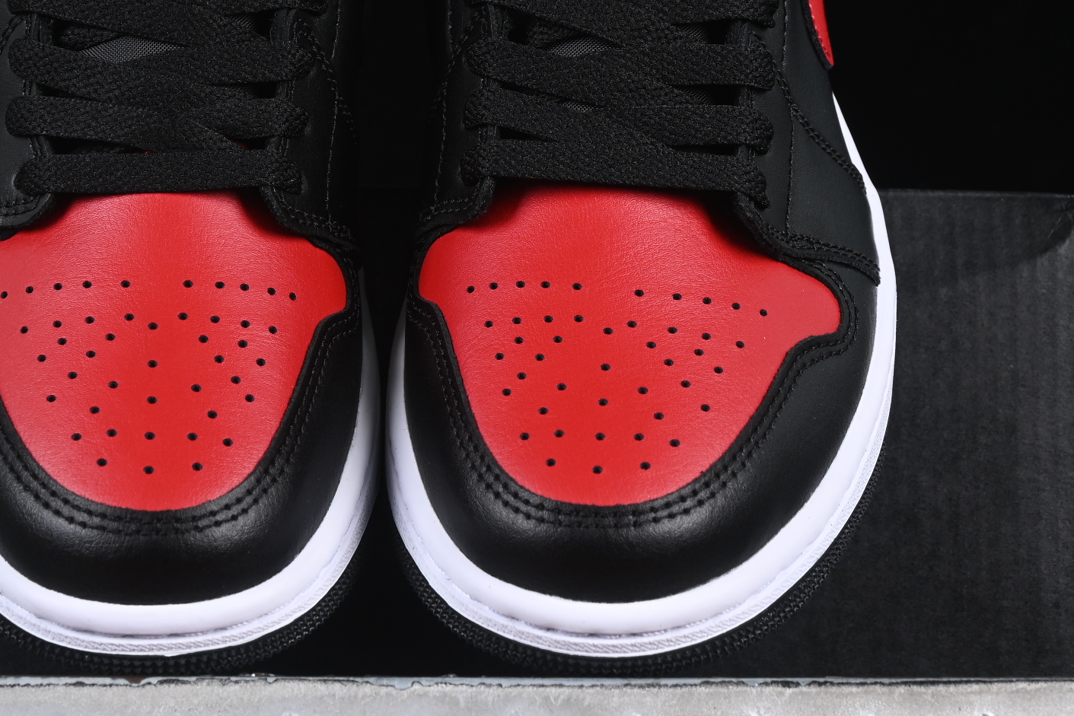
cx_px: 397
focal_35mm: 148
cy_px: 228
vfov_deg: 9.3
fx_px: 4415
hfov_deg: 13.9
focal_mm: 50
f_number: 7.1
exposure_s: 1/60
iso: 160
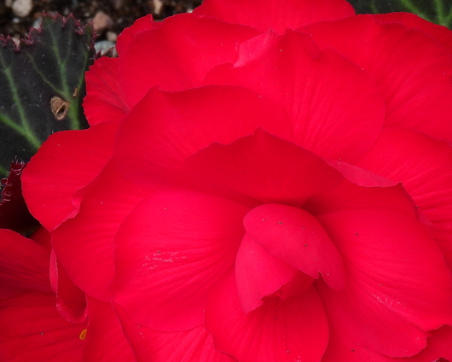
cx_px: 235
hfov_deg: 3.2
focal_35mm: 613
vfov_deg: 2.5
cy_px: 232
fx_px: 8200
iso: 100
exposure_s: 1/400
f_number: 4.5
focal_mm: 46.4
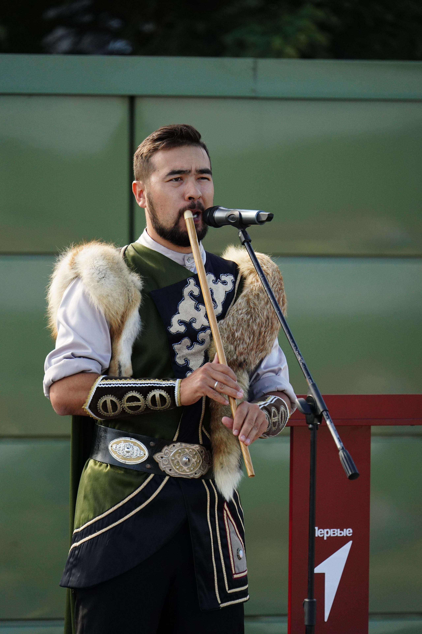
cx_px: 211
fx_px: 6576
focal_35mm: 374
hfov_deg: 3.7
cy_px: 317
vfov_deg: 5.5
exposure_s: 1/1600
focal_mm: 374
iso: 2000
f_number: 5.6
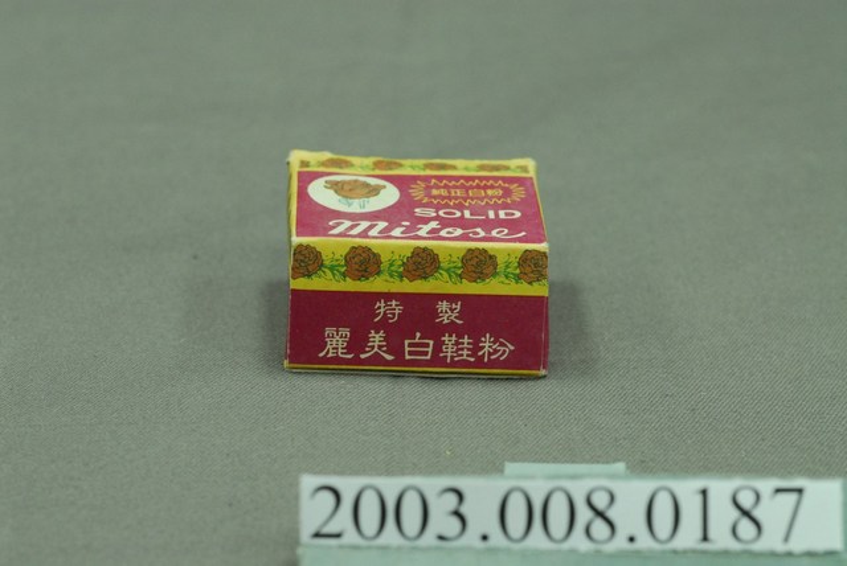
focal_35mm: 90
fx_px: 2119
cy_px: 283
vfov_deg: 15.2
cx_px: 424
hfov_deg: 22.6
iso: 1000
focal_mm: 60
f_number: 10
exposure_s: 1/15
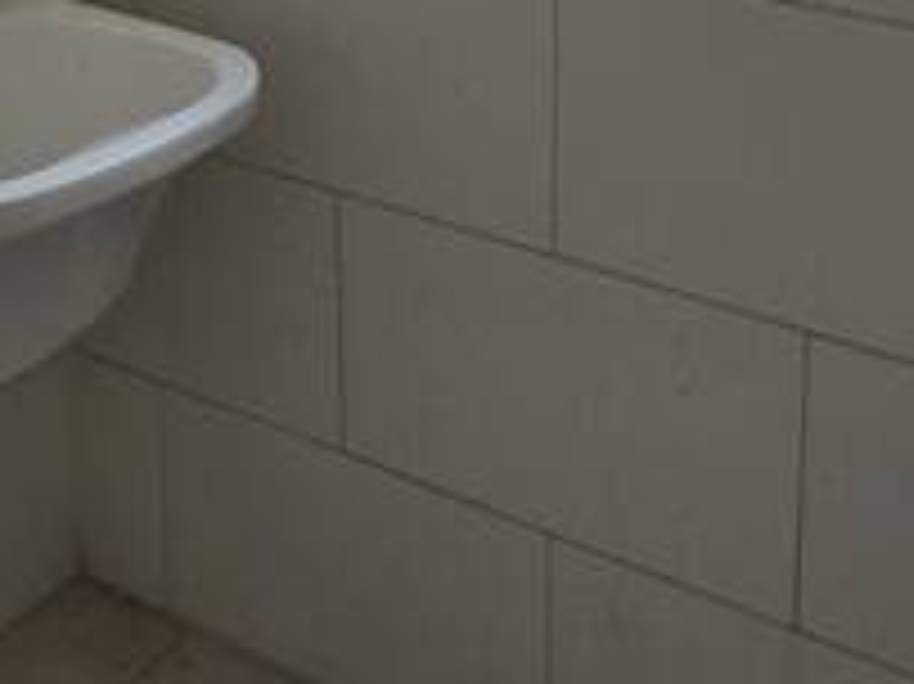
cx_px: 509
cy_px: -220
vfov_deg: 20.7
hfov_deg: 30.3
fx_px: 1689
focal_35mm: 64
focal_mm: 2.2
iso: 50
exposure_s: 1/631
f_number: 2.2
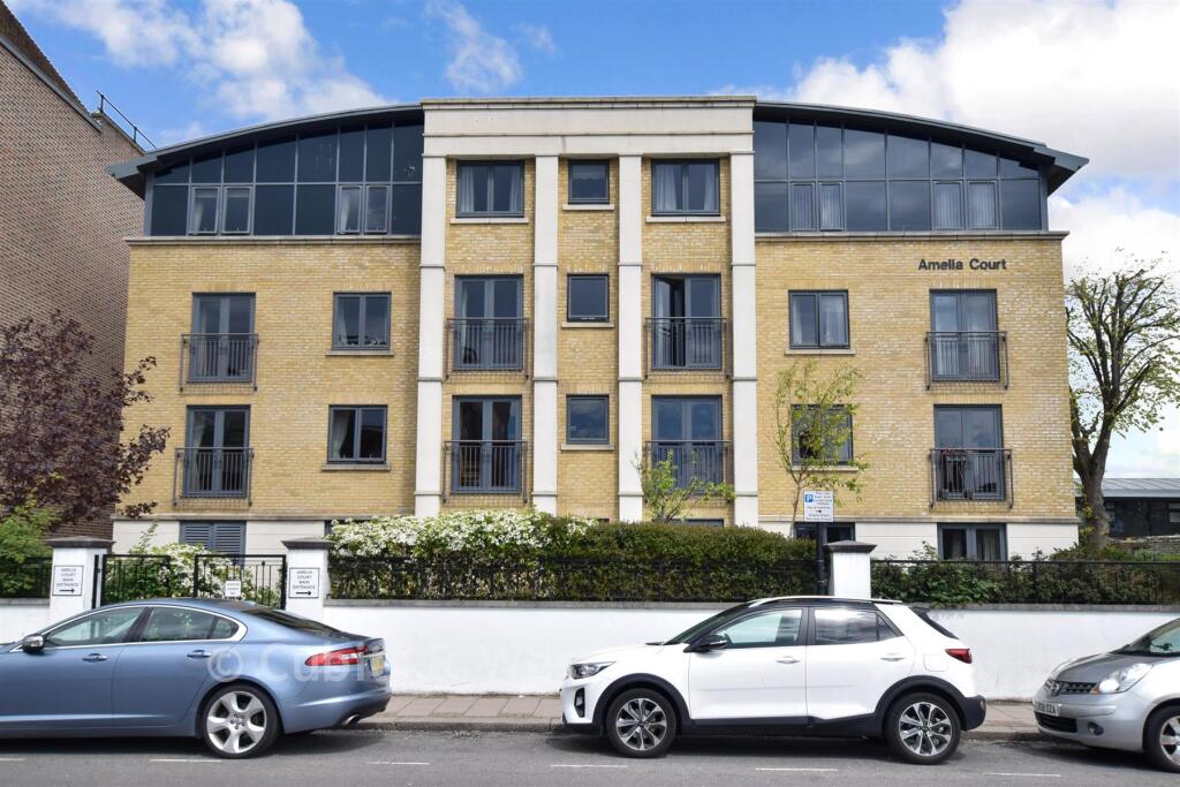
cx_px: 590
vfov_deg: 45.7
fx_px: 934
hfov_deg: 64.5
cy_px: 394
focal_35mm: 28
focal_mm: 19
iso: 500
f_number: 8
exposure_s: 1/1600
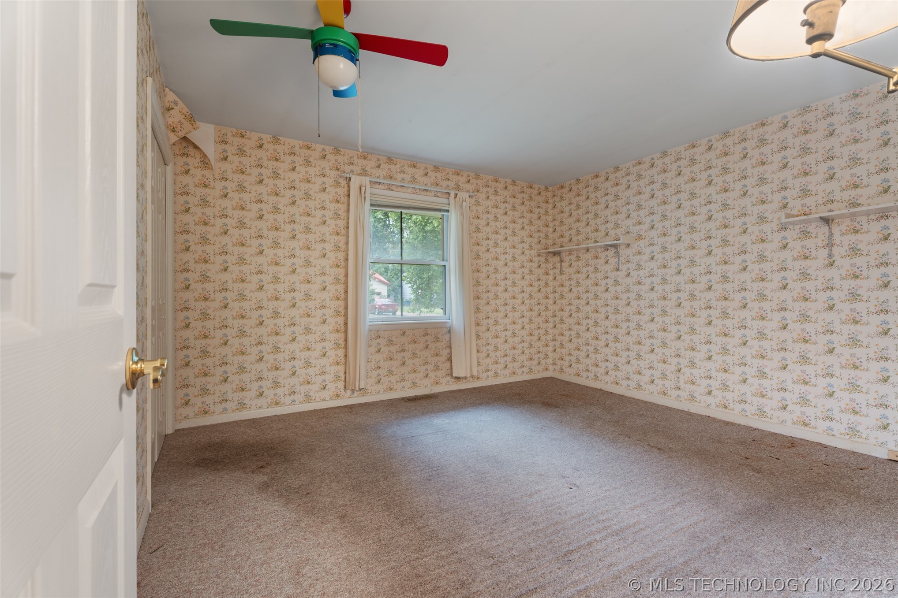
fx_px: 399
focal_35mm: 16
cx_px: 449
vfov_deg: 73.7
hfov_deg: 96.7
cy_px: 299
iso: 250
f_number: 9
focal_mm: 16
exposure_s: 1.6
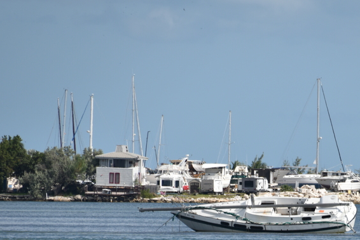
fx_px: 6783
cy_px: 244
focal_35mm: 678
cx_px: 291
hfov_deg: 3.0
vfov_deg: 2.0
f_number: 7.1
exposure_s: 1/640
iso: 100
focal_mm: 300
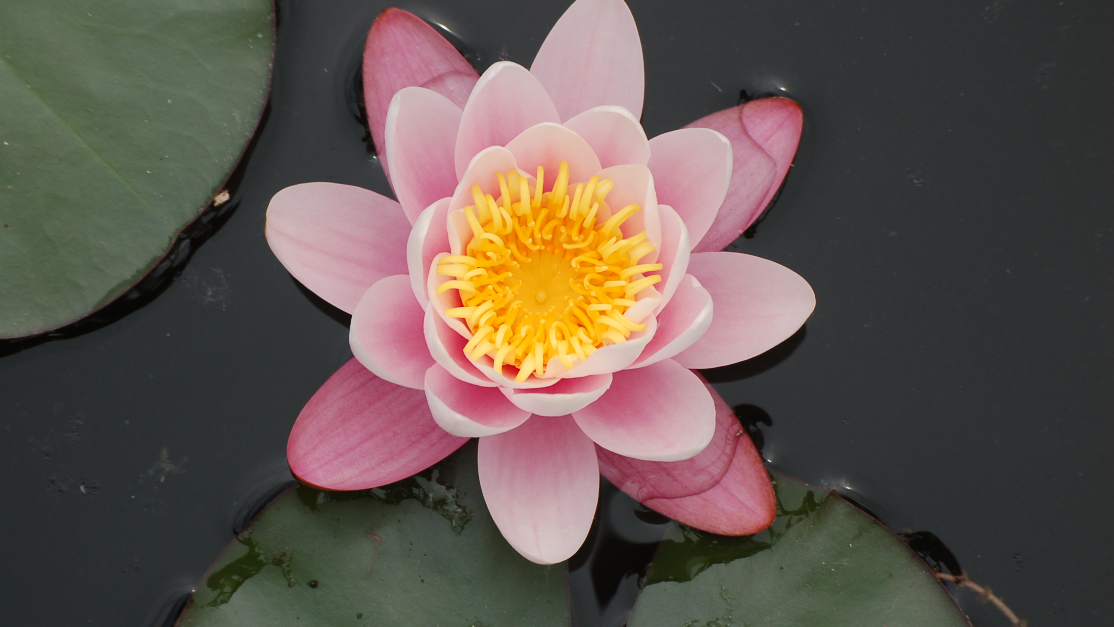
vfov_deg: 7.9
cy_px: 272
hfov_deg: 14.0
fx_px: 4549
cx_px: 557
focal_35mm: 154
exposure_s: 1/320
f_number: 8
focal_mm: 98
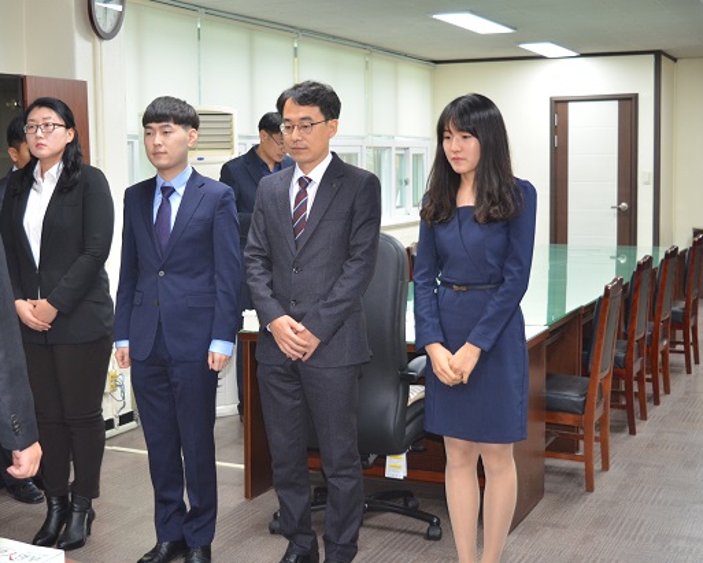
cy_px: 282
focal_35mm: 55
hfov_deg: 34.2
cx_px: 267
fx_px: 1138
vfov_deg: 27.8
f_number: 4
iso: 640
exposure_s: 1/60
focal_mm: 27
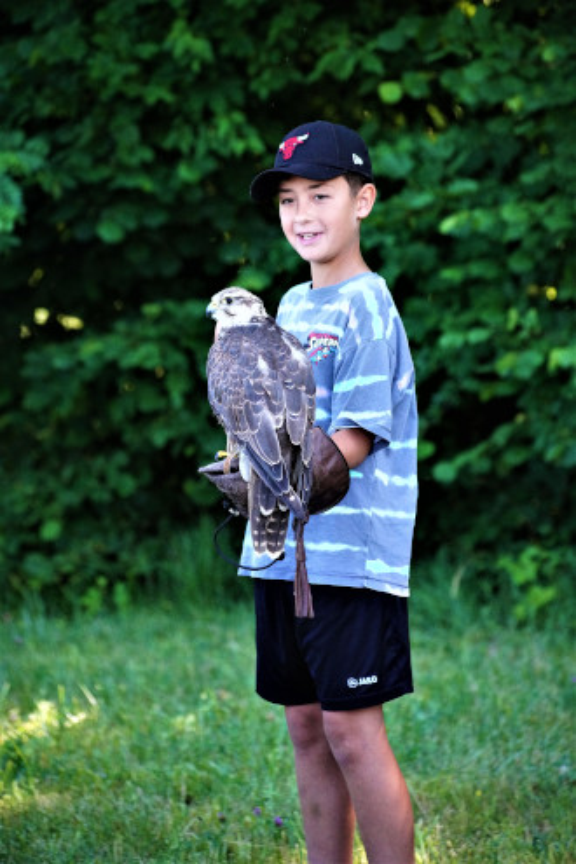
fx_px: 3240
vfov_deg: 15.2
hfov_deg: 10.2
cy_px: 432
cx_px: 288
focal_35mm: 135
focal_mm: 135
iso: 6400
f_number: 5.6
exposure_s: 1/2000
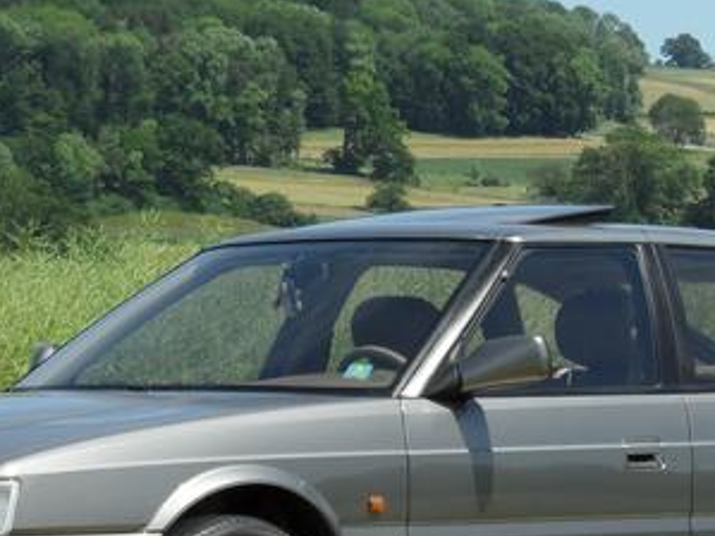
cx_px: 335
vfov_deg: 6.9
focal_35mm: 214
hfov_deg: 9.3
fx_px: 4418
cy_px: 311
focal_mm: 13.2
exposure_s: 1/750
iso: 80
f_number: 4.2
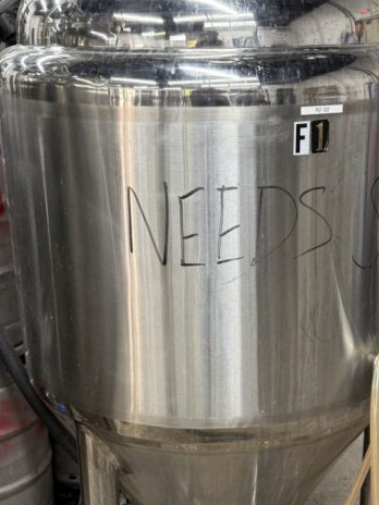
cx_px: 234
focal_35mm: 53
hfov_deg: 27.4
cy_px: 316
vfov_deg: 36.0
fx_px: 774
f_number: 1.78
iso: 160
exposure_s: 1/60
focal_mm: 6.76
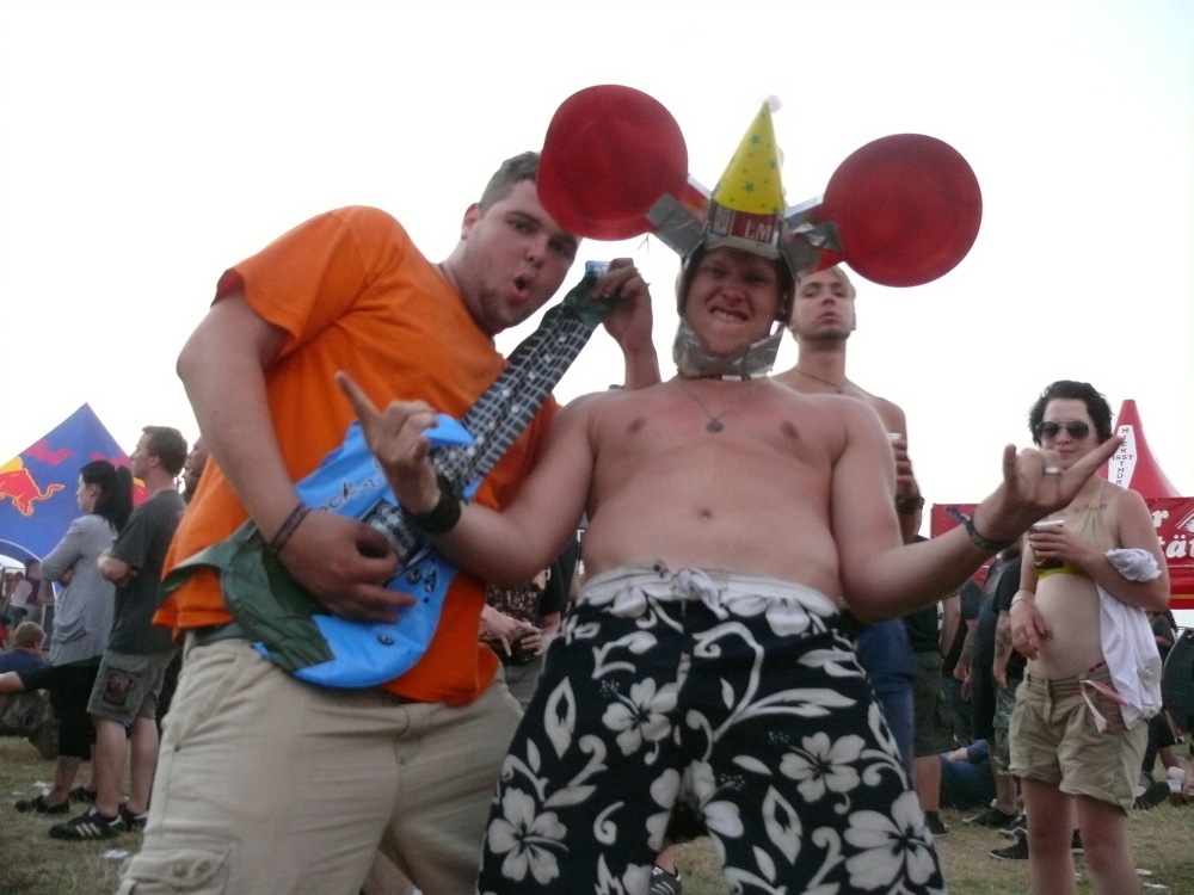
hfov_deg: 52.6
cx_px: 597
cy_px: 448
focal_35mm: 35
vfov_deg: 40.7
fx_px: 1207
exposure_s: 1/30
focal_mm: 7.4
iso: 400
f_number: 2.8
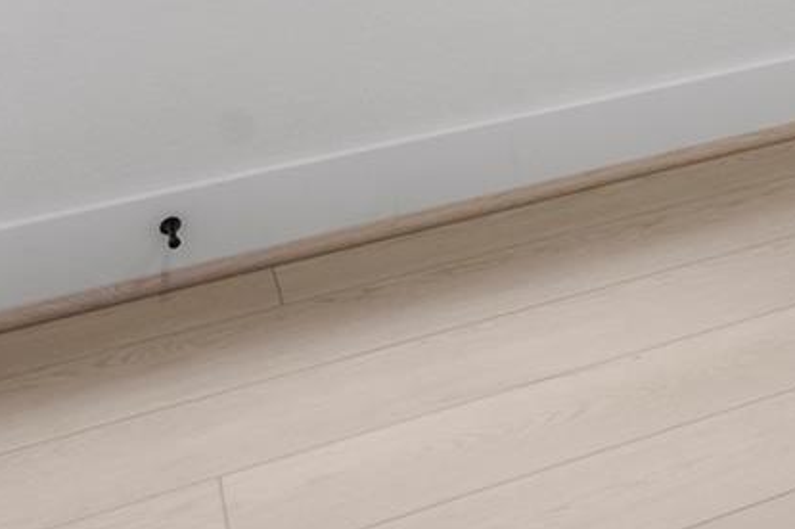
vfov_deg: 14.2
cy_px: -551
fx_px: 1743
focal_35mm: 79
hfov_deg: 18.7
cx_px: 1494
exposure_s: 1/3
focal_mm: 16
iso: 200
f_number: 9
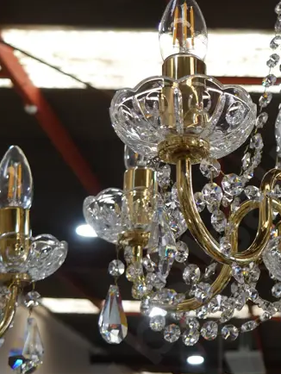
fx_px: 714
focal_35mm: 66
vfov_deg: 29.3
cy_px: 165
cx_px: 283
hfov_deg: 21.5
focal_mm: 14
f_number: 3.5
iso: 200
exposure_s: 1/60
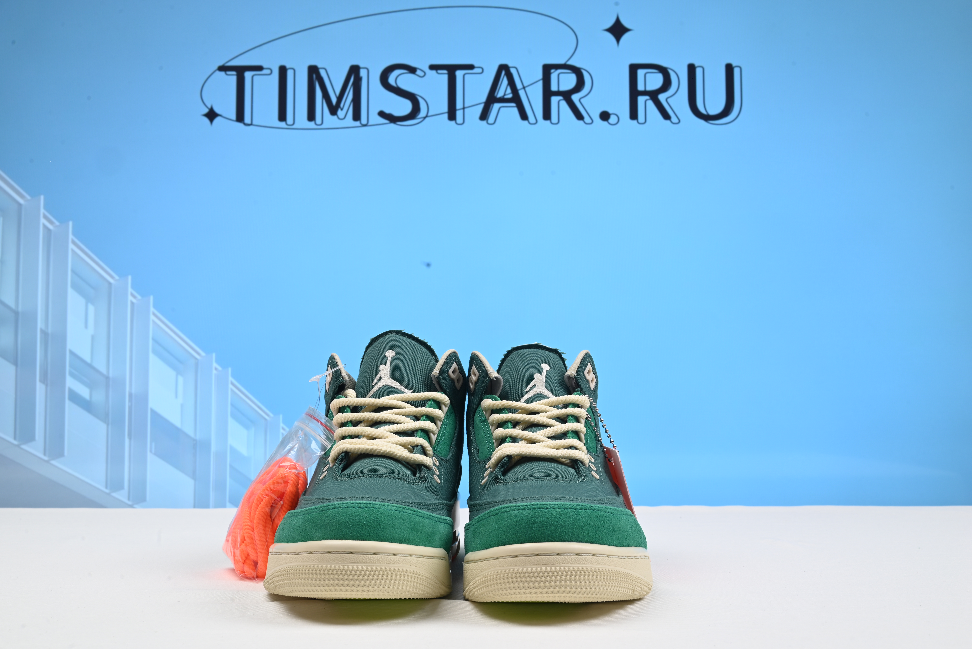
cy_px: 324
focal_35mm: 40
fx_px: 1080
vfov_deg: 33.4
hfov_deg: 48.4
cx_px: 486
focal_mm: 40
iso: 100
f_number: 16
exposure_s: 1/2.5
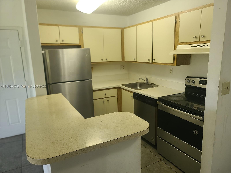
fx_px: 167
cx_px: 116
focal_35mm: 25
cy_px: 86
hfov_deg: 69.4
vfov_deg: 54.9
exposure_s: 1/60
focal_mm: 7
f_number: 1.8
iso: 125
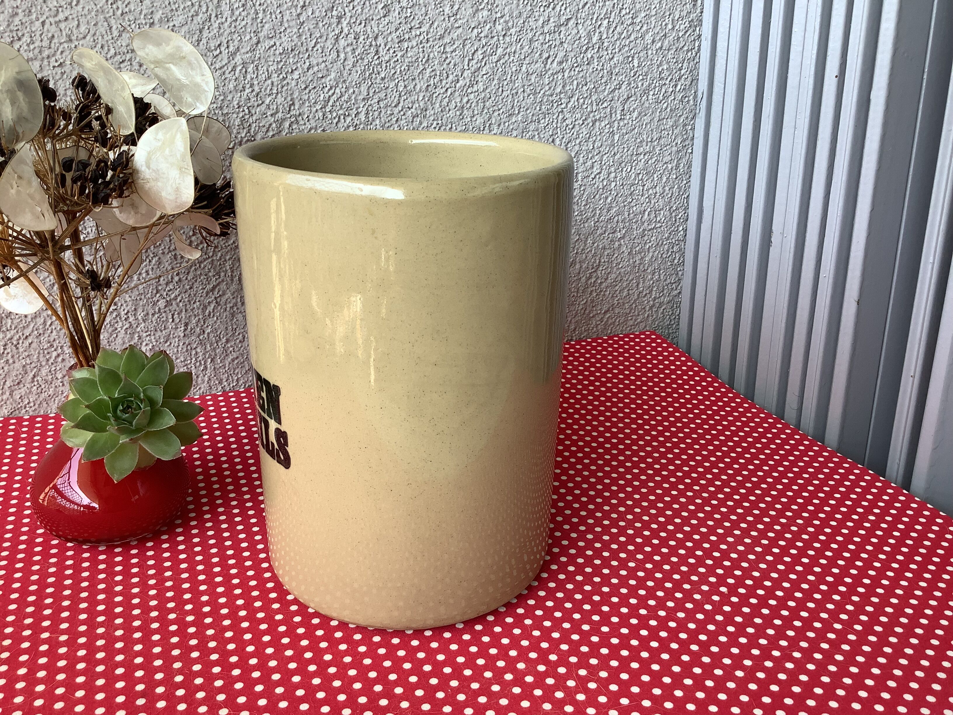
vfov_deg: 45.4
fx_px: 853
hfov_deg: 58.4
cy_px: 358
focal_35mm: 31
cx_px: 476
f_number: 2.4
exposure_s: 1/100
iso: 32
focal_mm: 3.3
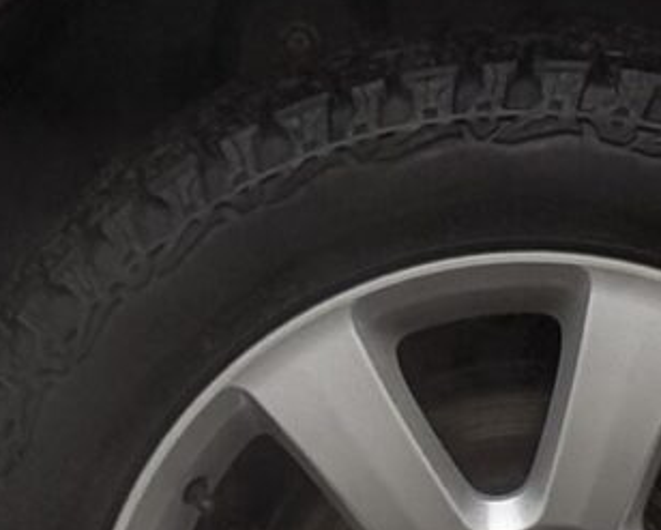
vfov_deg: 4.0
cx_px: 970
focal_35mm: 389
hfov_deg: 4.9
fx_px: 7617
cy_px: -268
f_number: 1.78
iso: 100
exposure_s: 1/242
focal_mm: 6.76
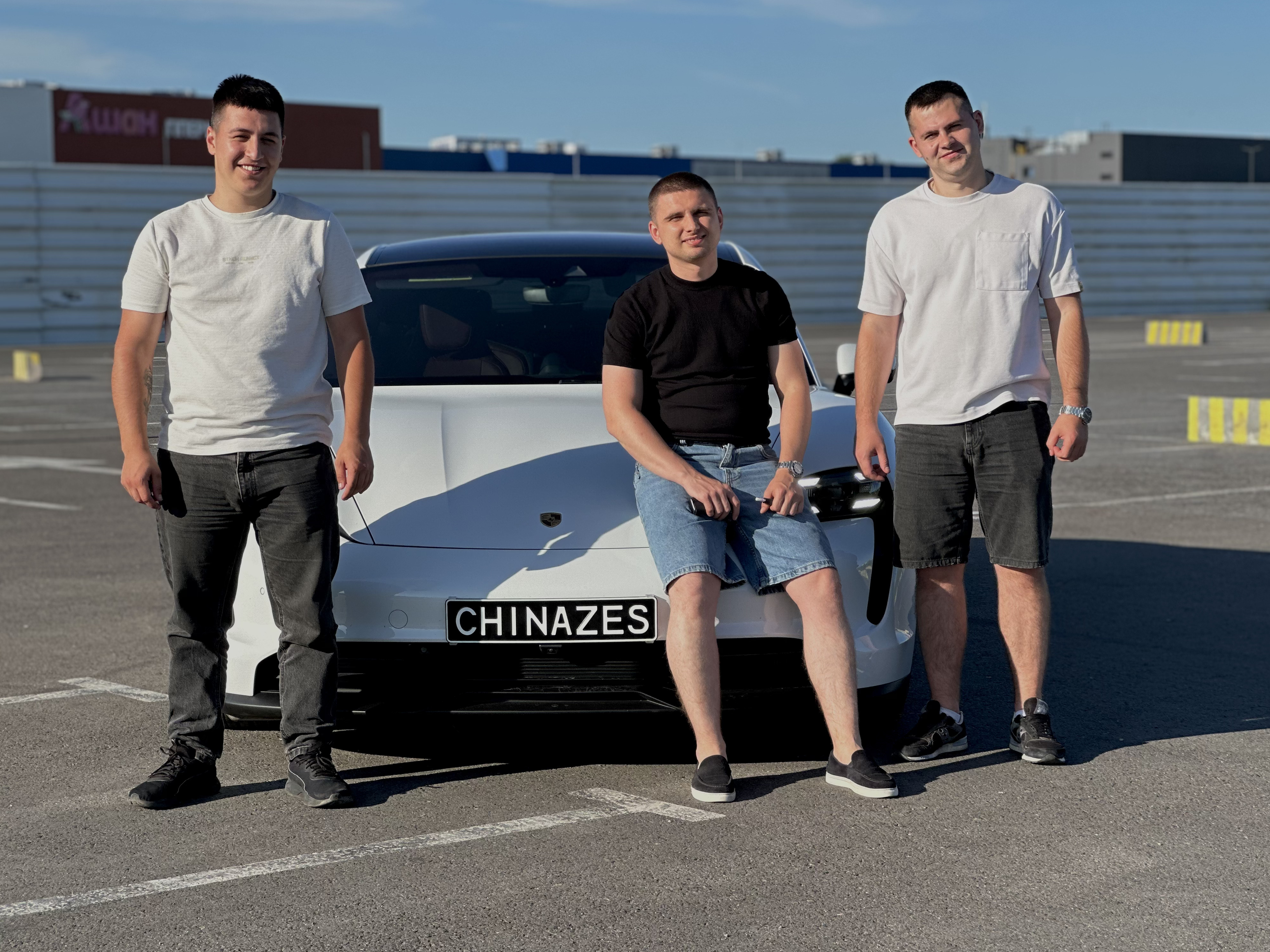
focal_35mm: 78
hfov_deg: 25.0
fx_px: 2862
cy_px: 477
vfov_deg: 18.9
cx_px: 641
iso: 32
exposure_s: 1/513
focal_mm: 9
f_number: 2.8
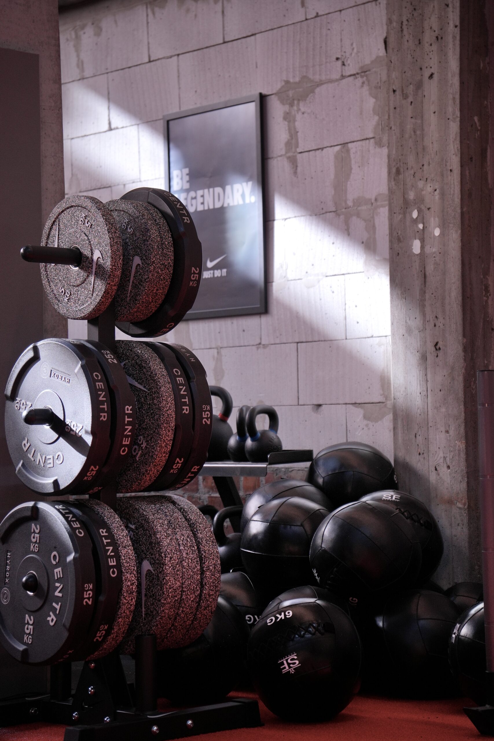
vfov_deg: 23.4
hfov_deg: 15.7
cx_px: 247
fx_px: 1790
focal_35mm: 87
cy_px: 370
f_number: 2.8
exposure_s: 1/100
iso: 250
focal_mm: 58
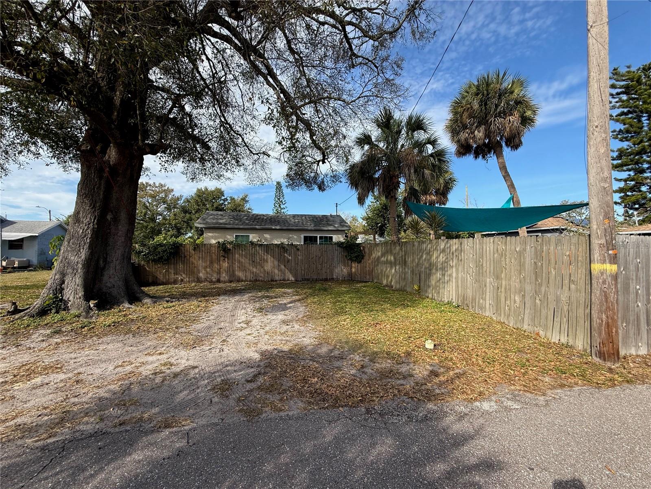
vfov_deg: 85.7
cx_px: 326
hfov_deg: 102.1
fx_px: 263
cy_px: 244
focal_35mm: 14
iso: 50
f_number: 2.2
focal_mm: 2.22
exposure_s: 1/1068
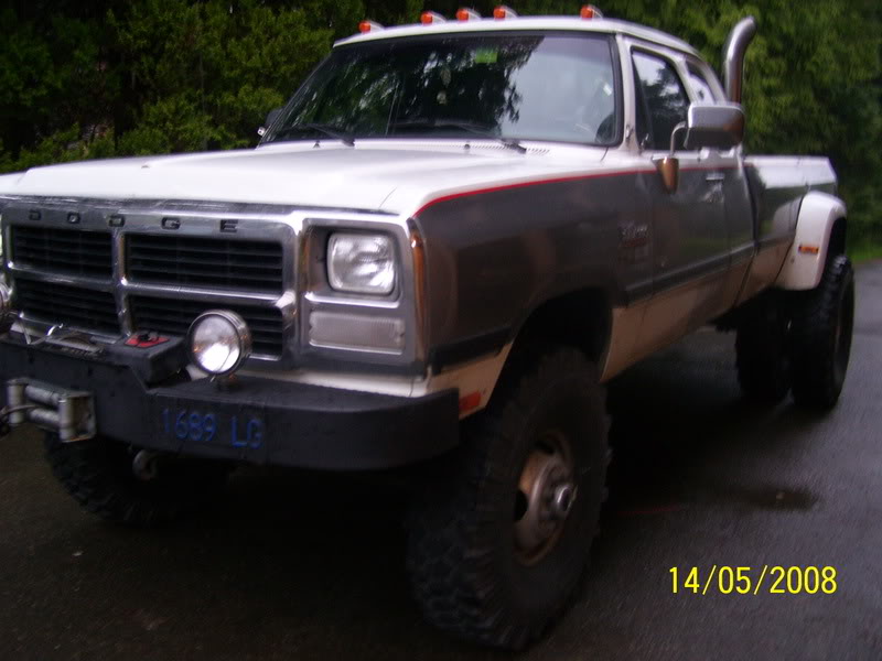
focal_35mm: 37
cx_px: 441
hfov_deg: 50.1
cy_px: 330
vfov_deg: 38.7
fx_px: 943
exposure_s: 1/8
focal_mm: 6
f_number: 2.7
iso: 160
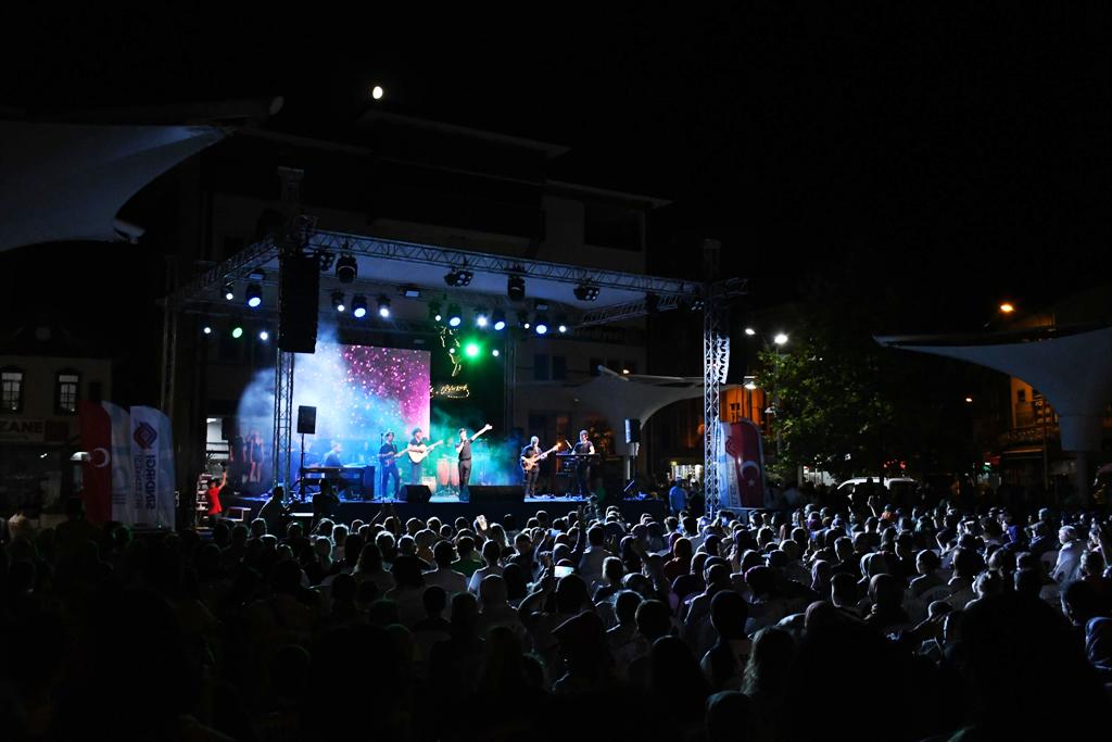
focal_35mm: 33
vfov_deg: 40.0
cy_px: 371
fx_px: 1019
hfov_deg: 57.2
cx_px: 556
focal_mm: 22
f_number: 7.1
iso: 5000
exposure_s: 1/160
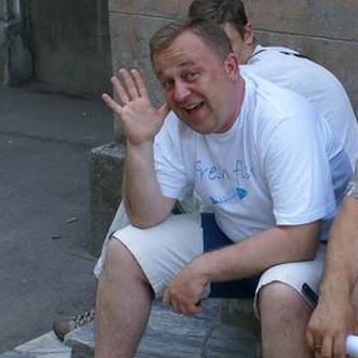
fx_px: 936
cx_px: 303
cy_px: 168
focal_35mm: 80
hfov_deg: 21.3
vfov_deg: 21.6
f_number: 5.6
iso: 100
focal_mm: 28
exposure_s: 1/50
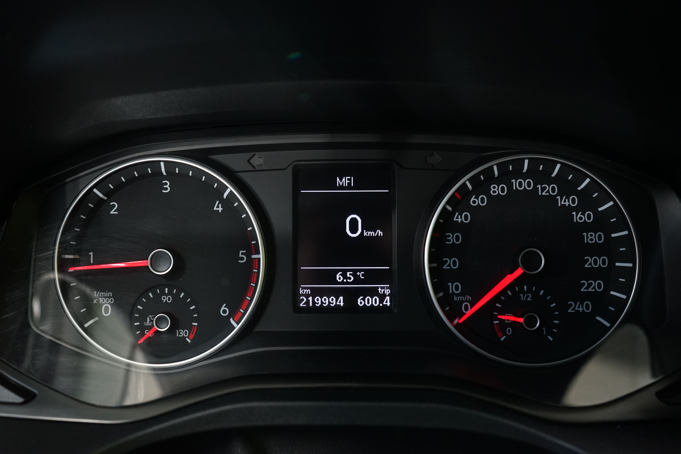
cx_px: 340
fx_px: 549
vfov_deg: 45.0
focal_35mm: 29
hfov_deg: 63.7
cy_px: 227
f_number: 5.6
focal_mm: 29
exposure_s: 1/25
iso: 2500
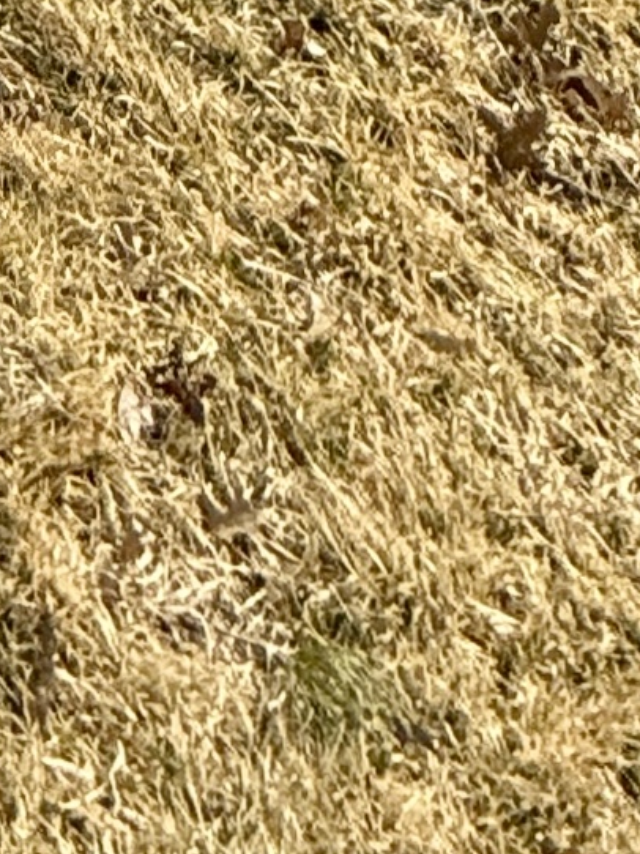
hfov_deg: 10.4
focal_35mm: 102
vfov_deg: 9.9
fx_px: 2516
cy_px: -2048
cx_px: -1287
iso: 50
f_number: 2.2
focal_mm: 2.22
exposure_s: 1/1068
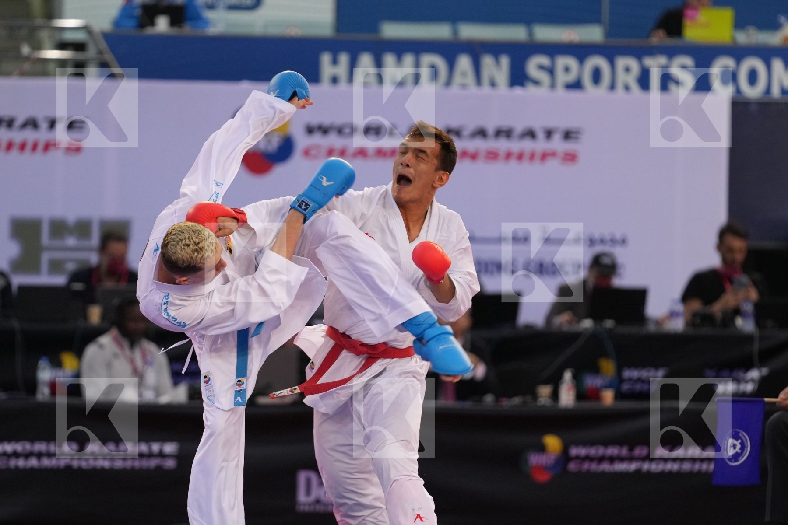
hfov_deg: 6.9
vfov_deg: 4.6
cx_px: 394
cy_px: 262
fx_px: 6566
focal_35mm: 300
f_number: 2.8
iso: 2500
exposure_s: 1/1000
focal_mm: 200
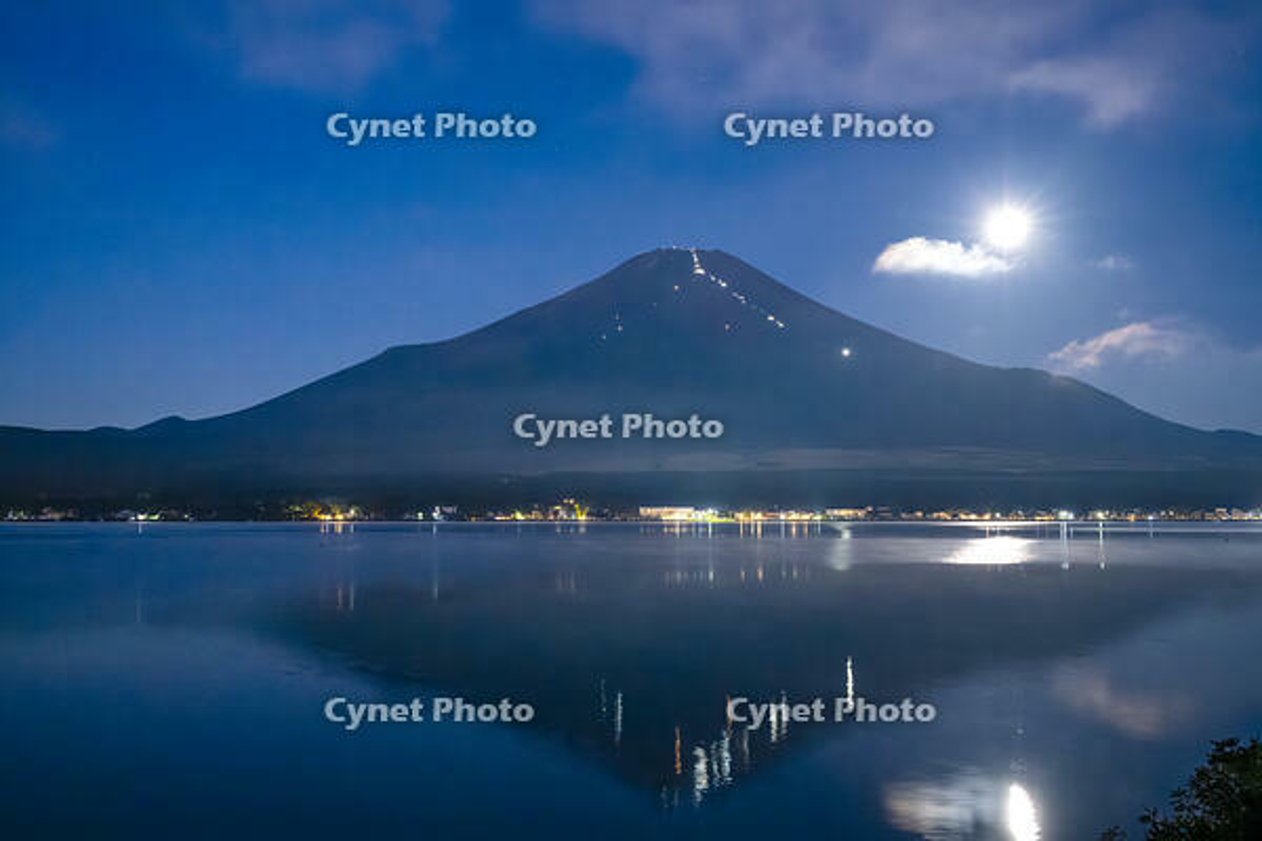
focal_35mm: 38
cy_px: 420
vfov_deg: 35.1
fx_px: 1332
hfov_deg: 50.7
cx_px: 631
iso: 3200
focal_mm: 38
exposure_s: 2
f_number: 6.3
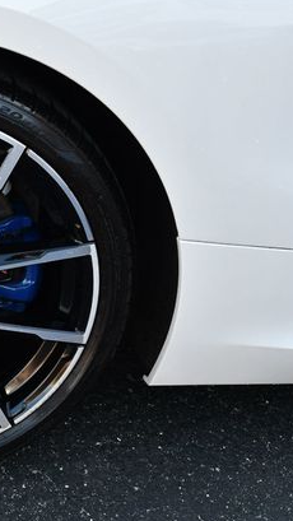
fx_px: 815
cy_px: 257
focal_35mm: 59
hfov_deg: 19.0
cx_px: -78
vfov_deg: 35.4
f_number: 5.6
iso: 400
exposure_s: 1/250
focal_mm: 18
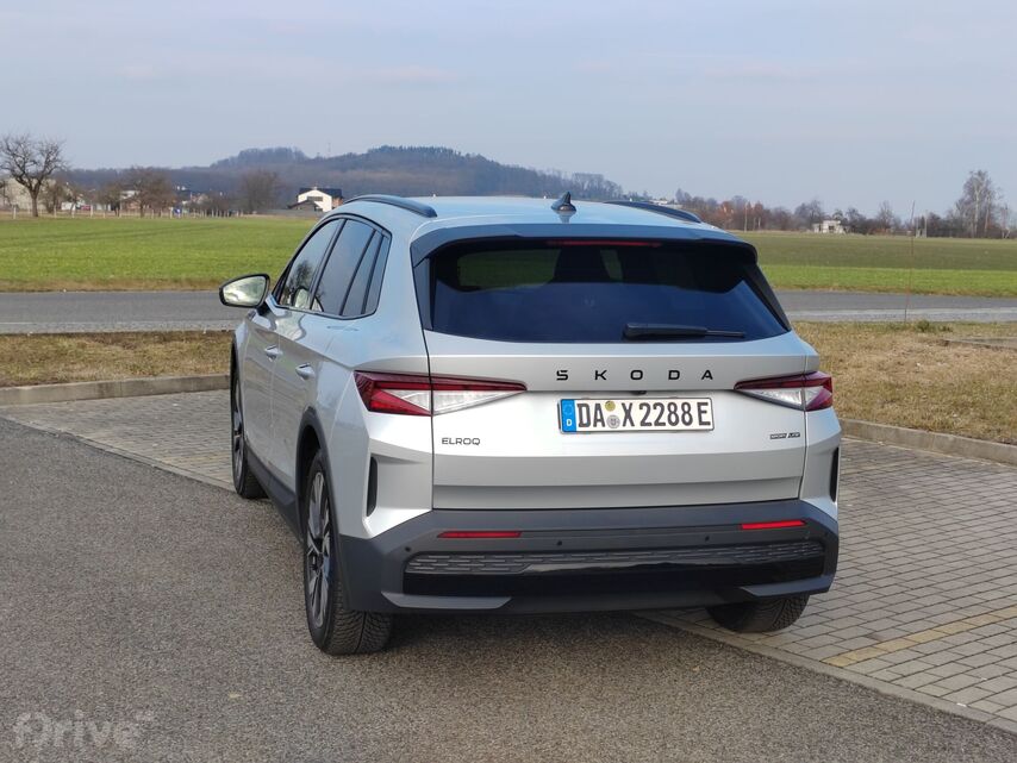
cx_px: 508
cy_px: 382
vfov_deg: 27.0
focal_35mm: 54
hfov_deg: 35.5
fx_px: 1587
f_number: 1.9
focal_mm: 5.52
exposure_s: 1/550
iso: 100
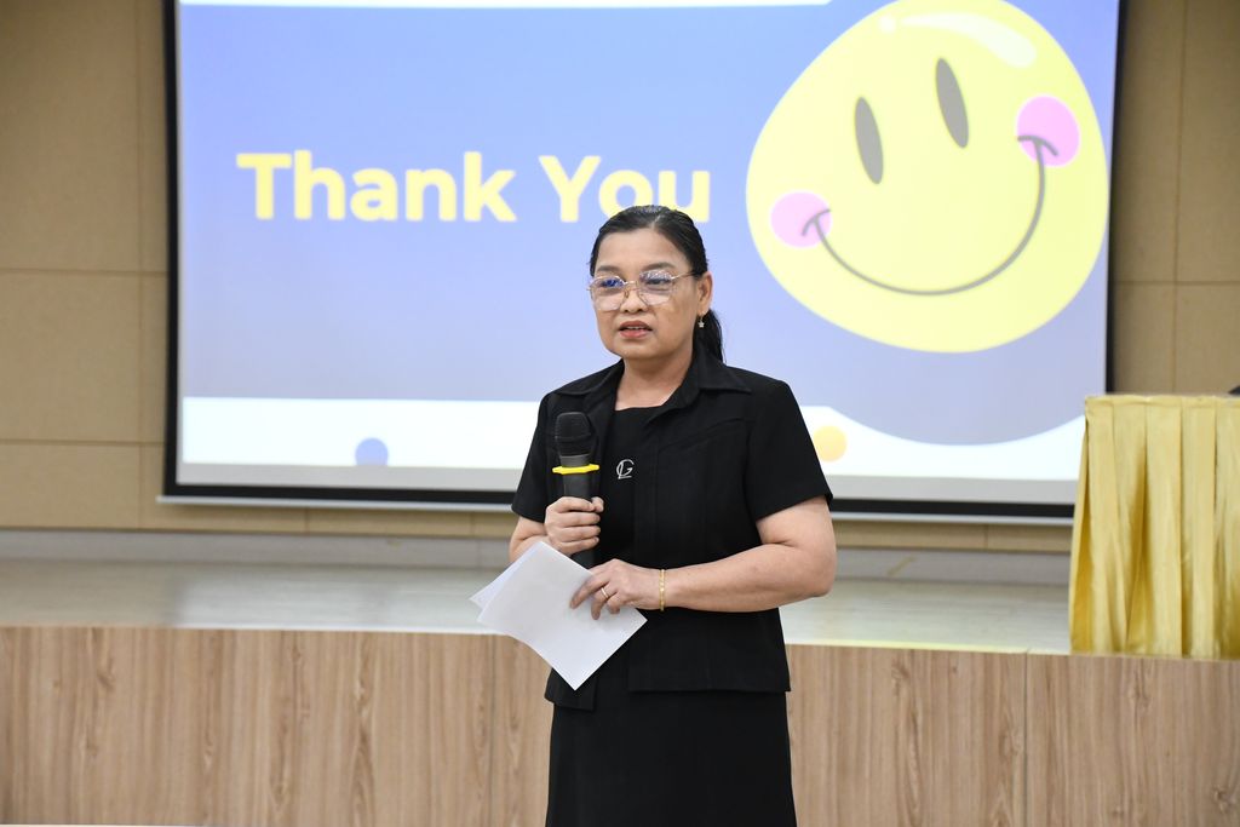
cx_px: 620
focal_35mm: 112
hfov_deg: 18.3
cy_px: 414
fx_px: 3858
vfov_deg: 12.2
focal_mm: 75
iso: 3200
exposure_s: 1/80
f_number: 5
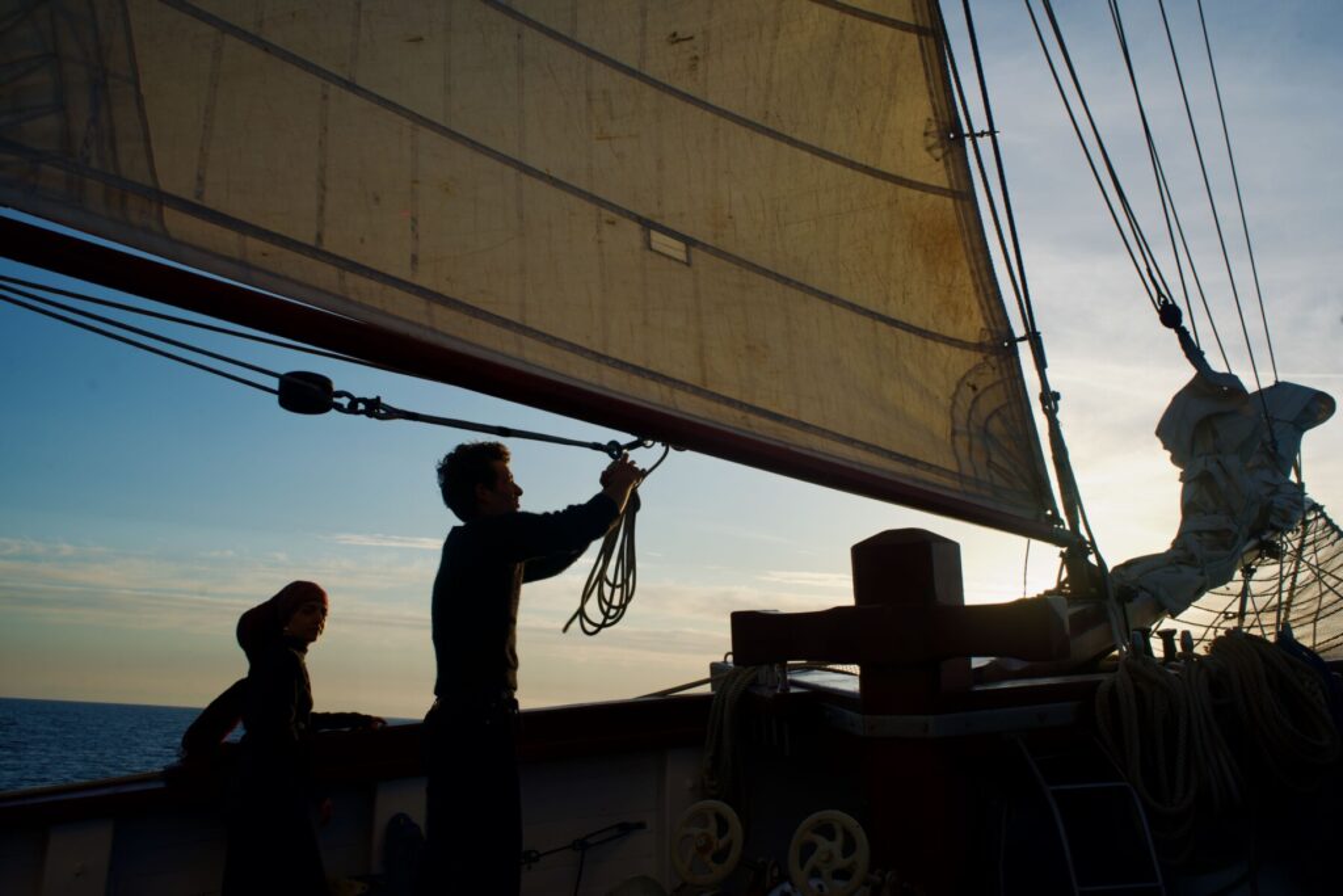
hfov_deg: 60.3
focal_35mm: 31
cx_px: 672
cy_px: 448
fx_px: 1157
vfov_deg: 42.3
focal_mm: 31
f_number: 13
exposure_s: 1/125
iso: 100
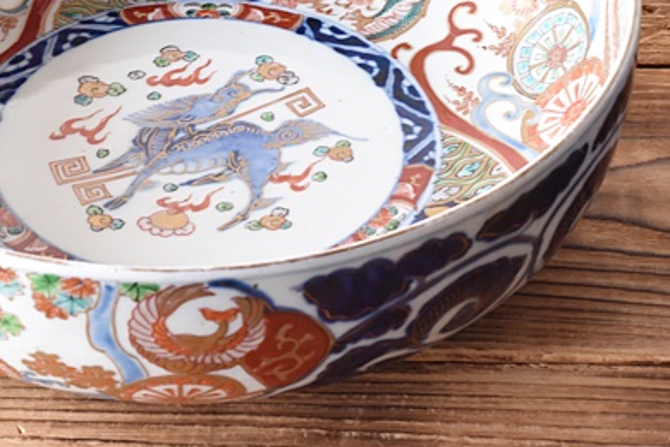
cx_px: 210
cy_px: 97
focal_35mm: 169
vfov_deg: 8.1
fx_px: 3145
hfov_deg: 12.1
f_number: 10
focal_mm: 55
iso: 800
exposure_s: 1/1.6
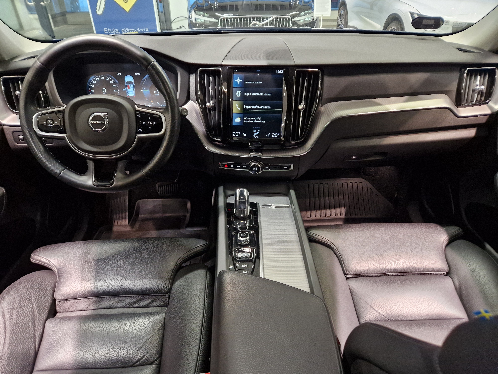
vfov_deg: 58.9
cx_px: 249
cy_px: 187
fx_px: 331
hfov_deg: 73.9
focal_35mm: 23
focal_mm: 5.4
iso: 500
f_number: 1.8
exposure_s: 1/100
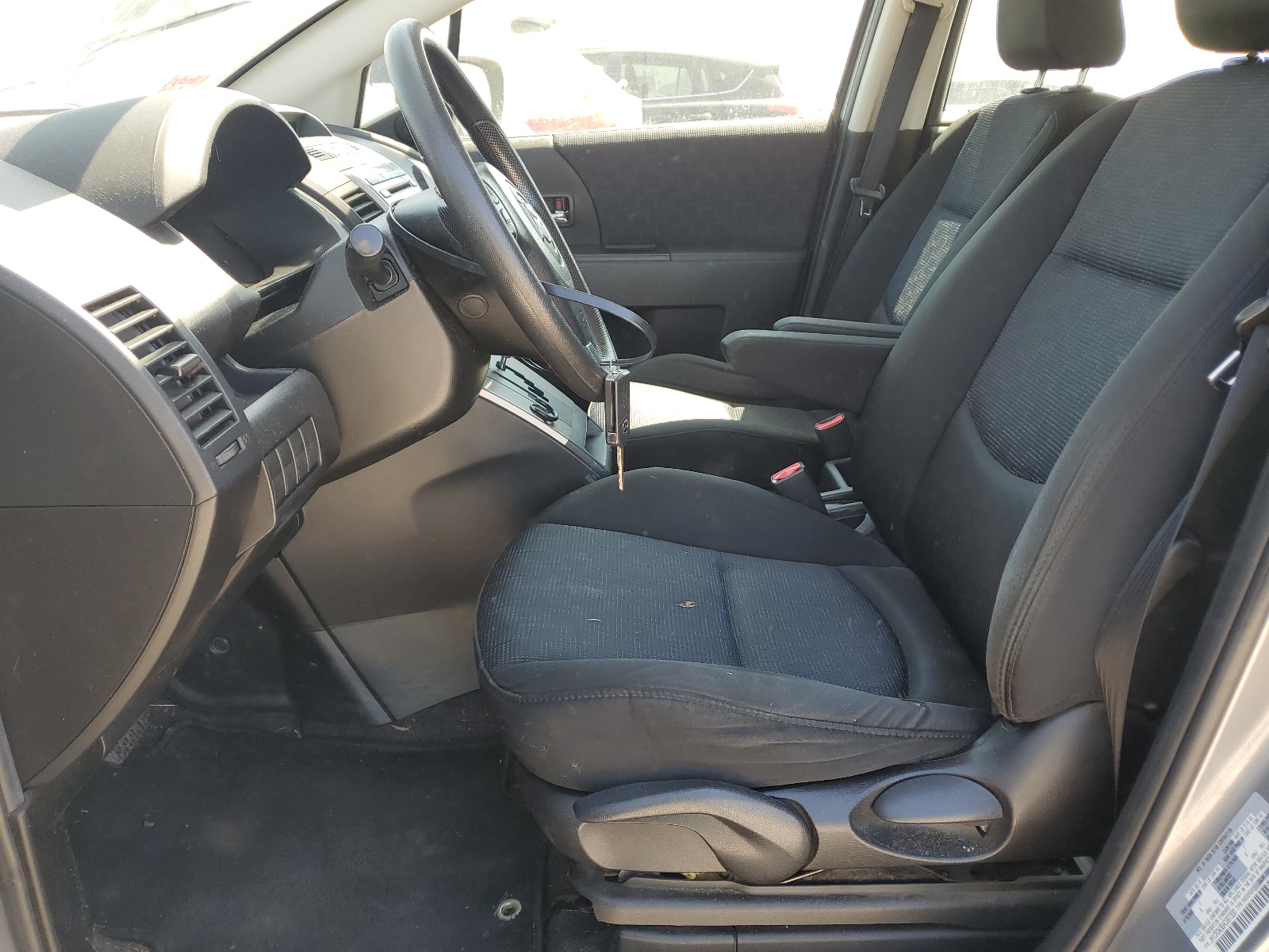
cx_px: 634
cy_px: 476
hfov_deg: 67.3
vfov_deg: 53.1
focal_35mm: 26
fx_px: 953
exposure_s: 1/213
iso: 50
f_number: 1.5
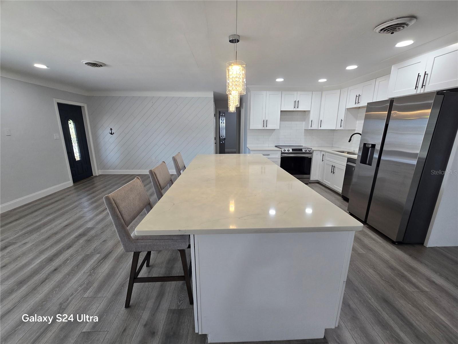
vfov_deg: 89.9
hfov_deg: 106.2
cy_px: 172
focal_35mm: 13
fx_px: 172
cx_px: 229
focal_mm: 2.2
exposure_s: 1/60
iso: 80
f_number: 2.2
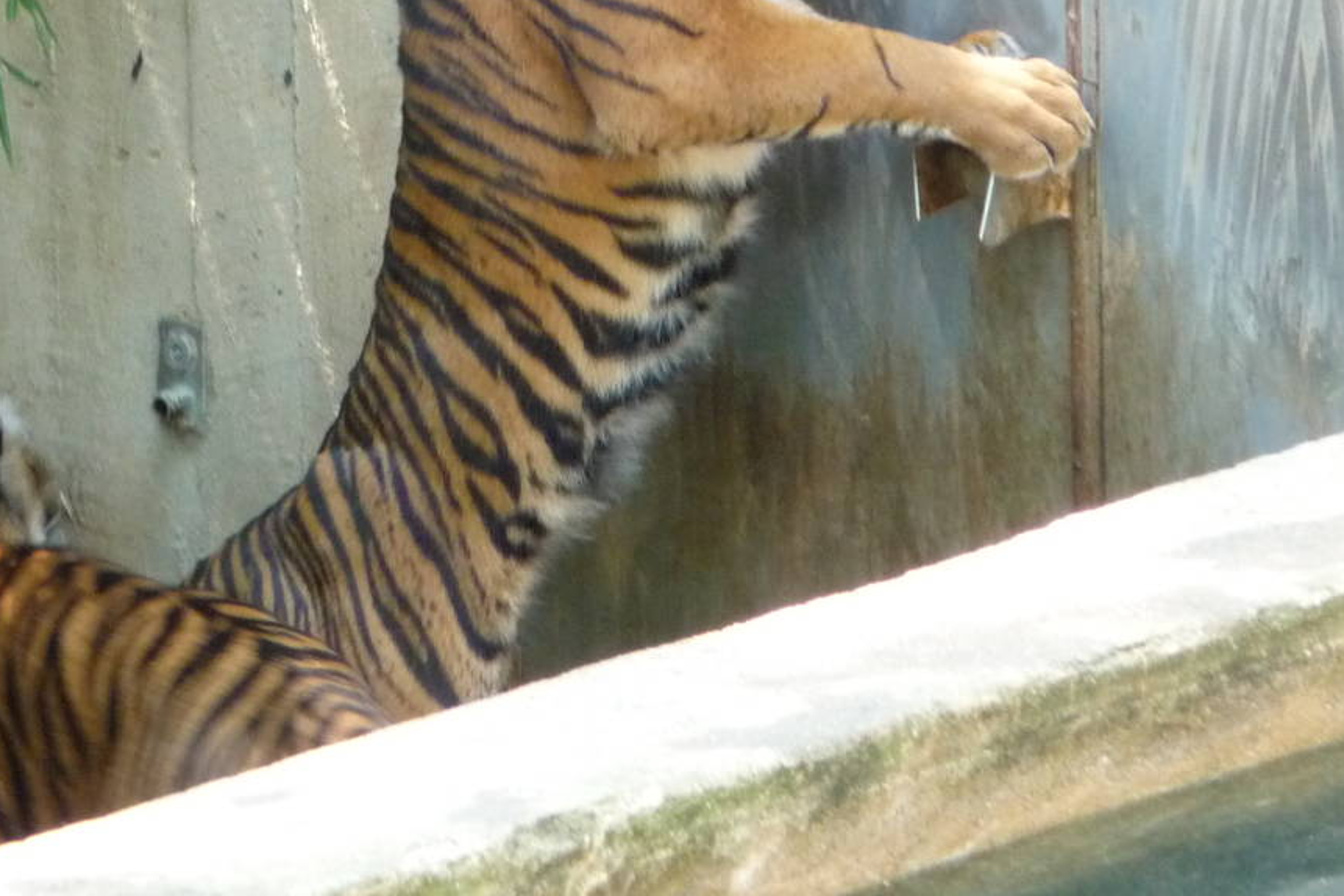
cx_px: 484
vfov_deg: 2.5
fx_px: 20196
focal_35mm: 541
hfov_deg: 3.8
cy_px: -3
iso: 400
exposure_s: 1/30
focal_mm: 47
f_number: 4.9
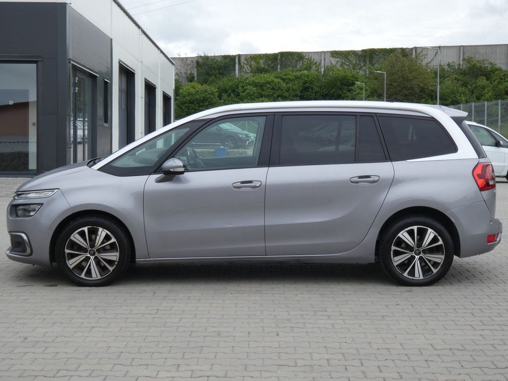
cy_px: 190
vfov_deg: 24.0
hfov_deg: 31.7
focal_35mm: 61
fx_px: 895
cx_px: 254
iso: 80
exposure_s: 1/160
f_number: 5.6
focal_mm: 10.8
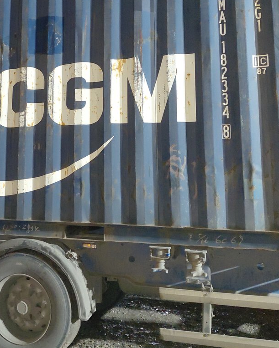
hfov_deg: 31.7
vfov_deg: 39.7
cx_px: 48
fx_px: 475
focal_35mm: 46
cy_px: 110
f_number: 1.8
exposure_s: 1/25
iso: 1250
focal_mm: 4.69
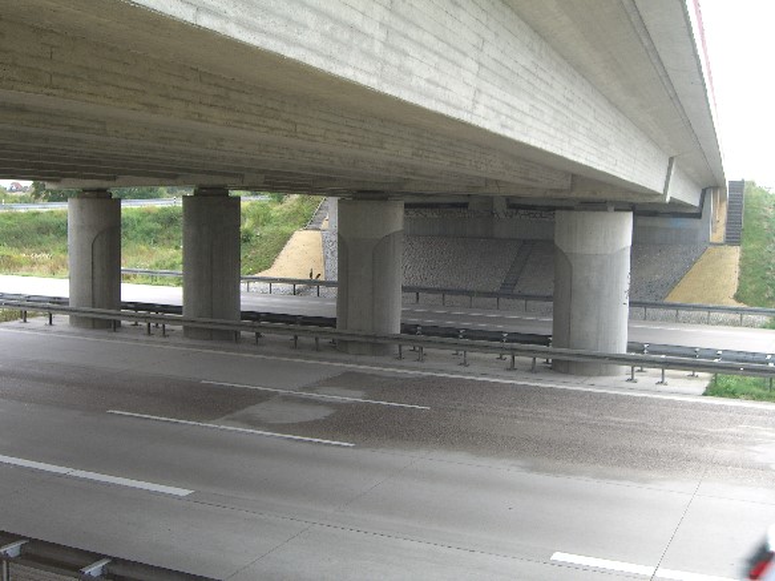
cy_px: 290
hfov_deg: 41.2
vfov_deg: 31.5
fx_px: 1030
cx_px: 388
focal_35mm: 46
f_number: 3.1
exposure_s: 1/125
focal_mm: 9.5
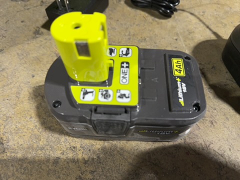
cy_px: 90
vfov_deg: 56.8
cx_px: 120
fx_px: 166
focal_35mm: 24
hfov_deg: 71.6
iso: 500
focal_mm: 6.76
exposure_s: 1/30
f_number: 1.78
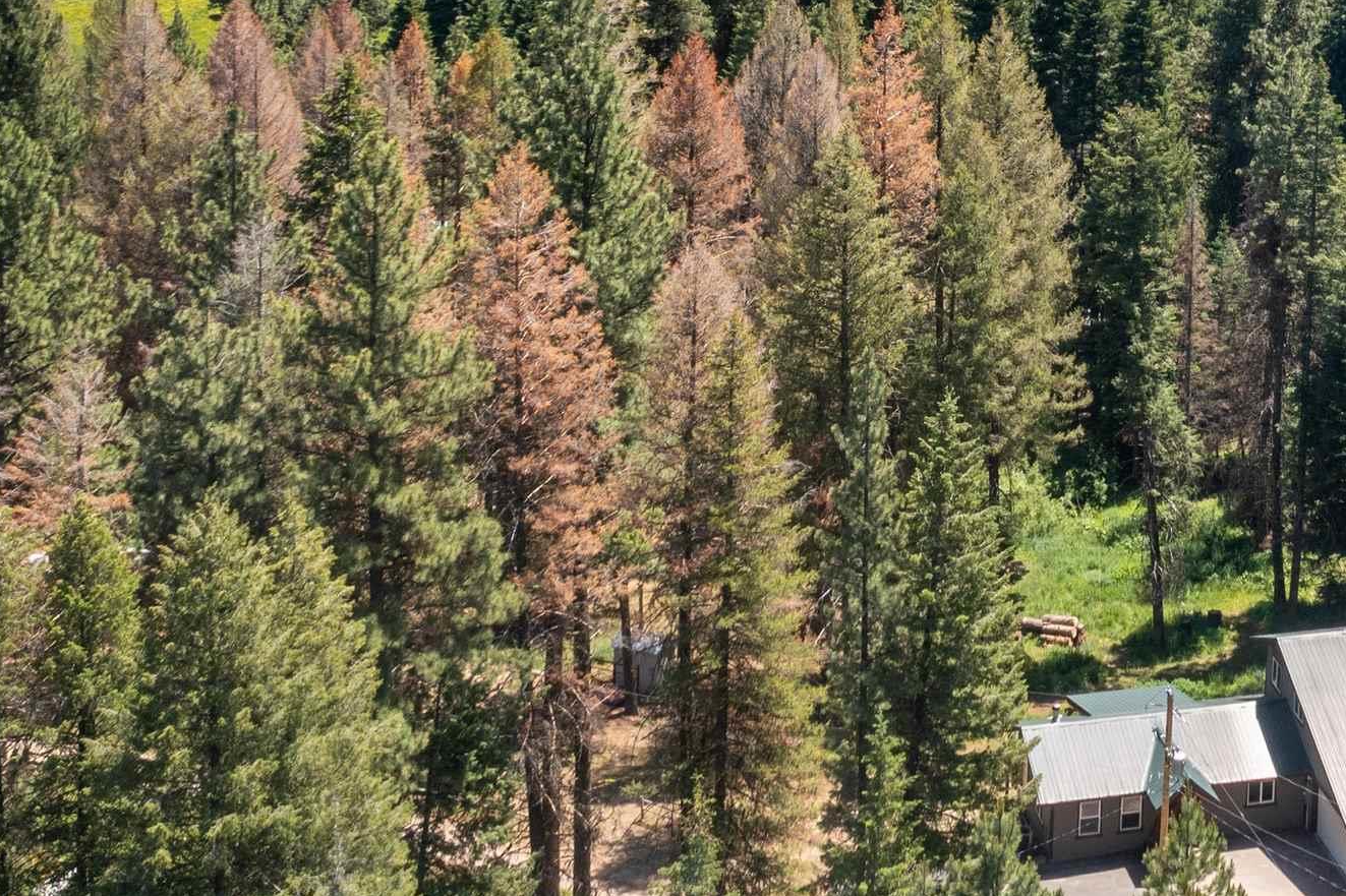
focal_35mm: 65
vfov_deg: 20.3
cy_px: 12
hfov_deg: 29.3
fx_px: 2429
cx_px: 1282
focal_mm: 10.26
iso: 100
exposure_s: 1/640
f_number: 5.6
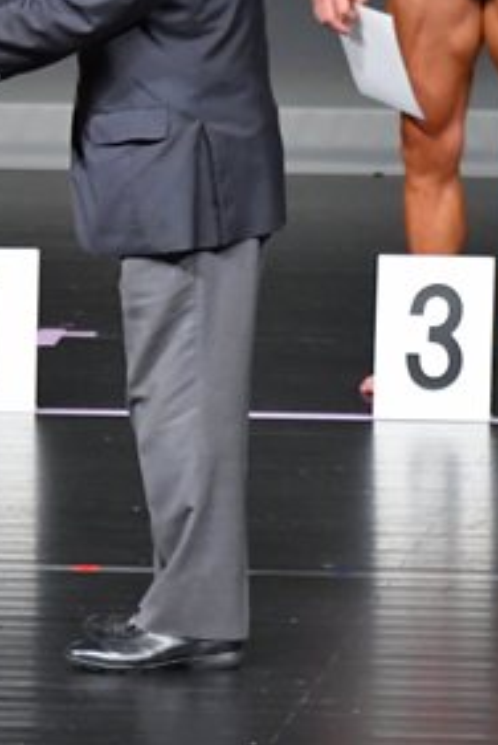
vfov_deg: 2.5
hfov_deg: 1.7
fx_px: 17096
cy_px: 103
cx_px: -9
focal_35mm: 826
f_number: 5.6
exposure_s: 1/400
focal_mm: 200
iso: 5000
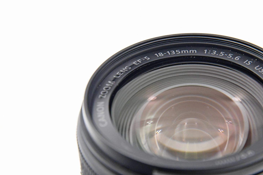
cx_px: 132
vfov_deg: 13.7
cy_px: 89
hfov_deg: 20.4
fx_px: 730
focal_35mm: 100
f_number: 8
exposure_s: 1/100
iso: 1600
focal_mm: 65
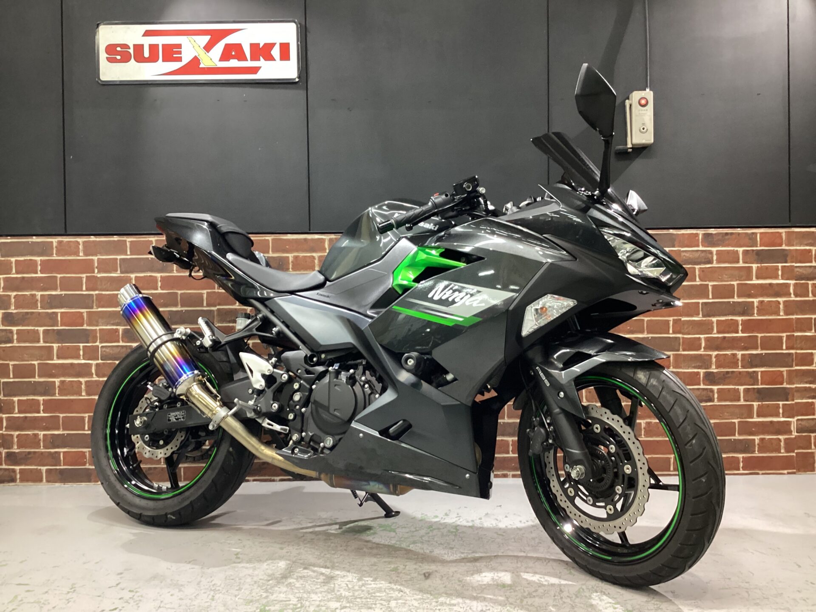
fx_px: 731
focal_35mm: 31
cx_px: 408
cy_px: 306
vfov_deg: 45.4
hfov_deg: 58.4
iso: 400
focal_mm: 3.3
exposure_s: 1/40
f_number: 2.4
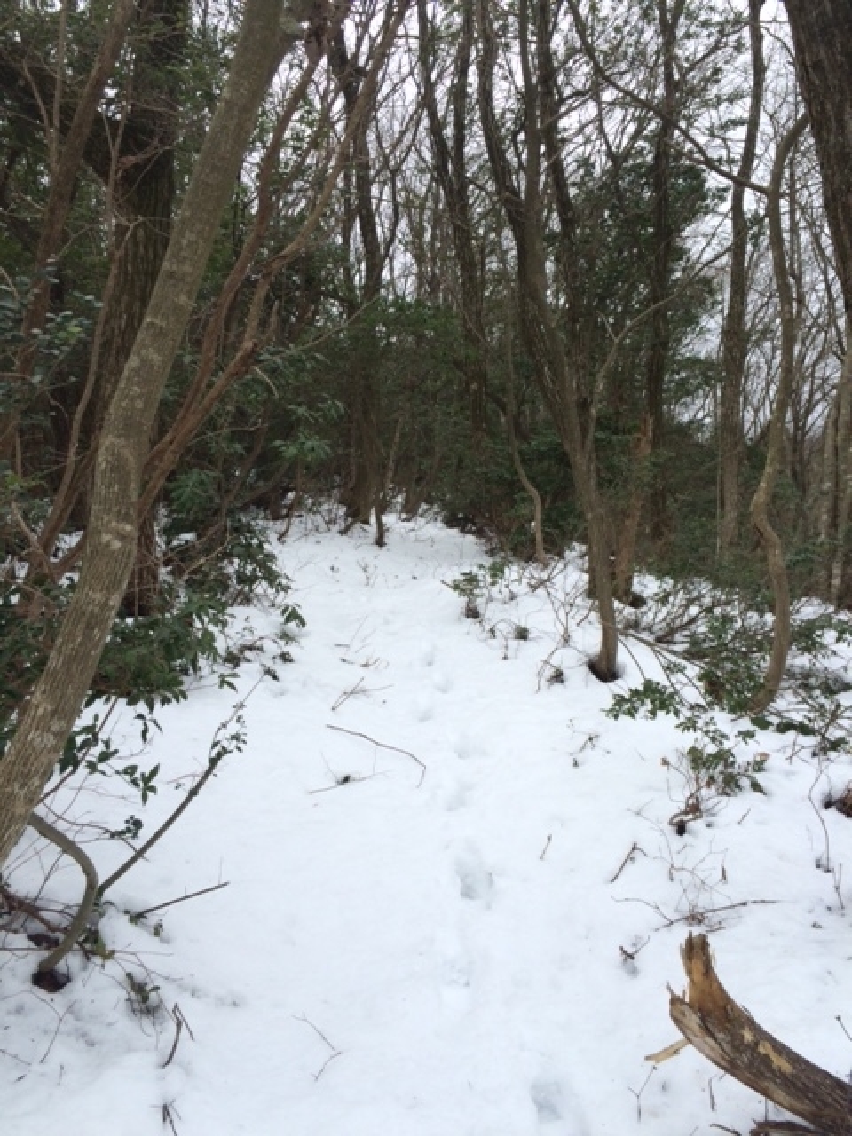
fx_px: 952
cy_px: 568
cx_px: 426
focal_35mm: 29
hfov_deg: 48.2
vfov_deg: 61.7
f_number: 2.2
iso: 32
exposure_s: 1/805
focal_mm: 4.15
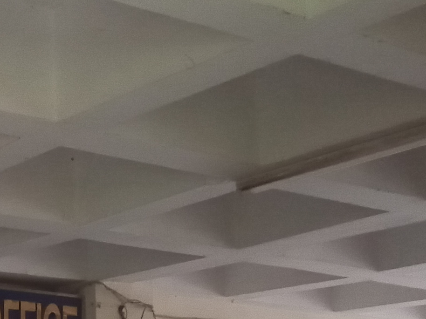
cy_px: 461
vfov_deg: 14.0
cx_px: -134
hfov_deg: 18.3
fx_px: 1230
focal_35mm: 100
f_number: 2.2
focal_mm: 3.73
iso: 1300
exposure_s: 1/33.3
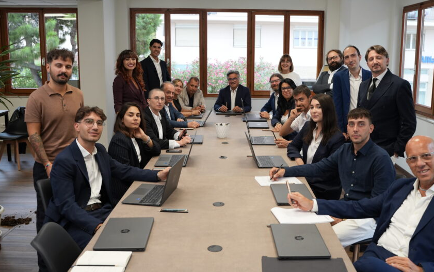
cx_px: 241
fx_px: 426
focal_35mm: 36
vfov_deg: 35.3
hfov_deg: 53.9
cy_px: 117
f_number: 4
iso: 1600
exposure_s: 1/400
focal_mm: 29
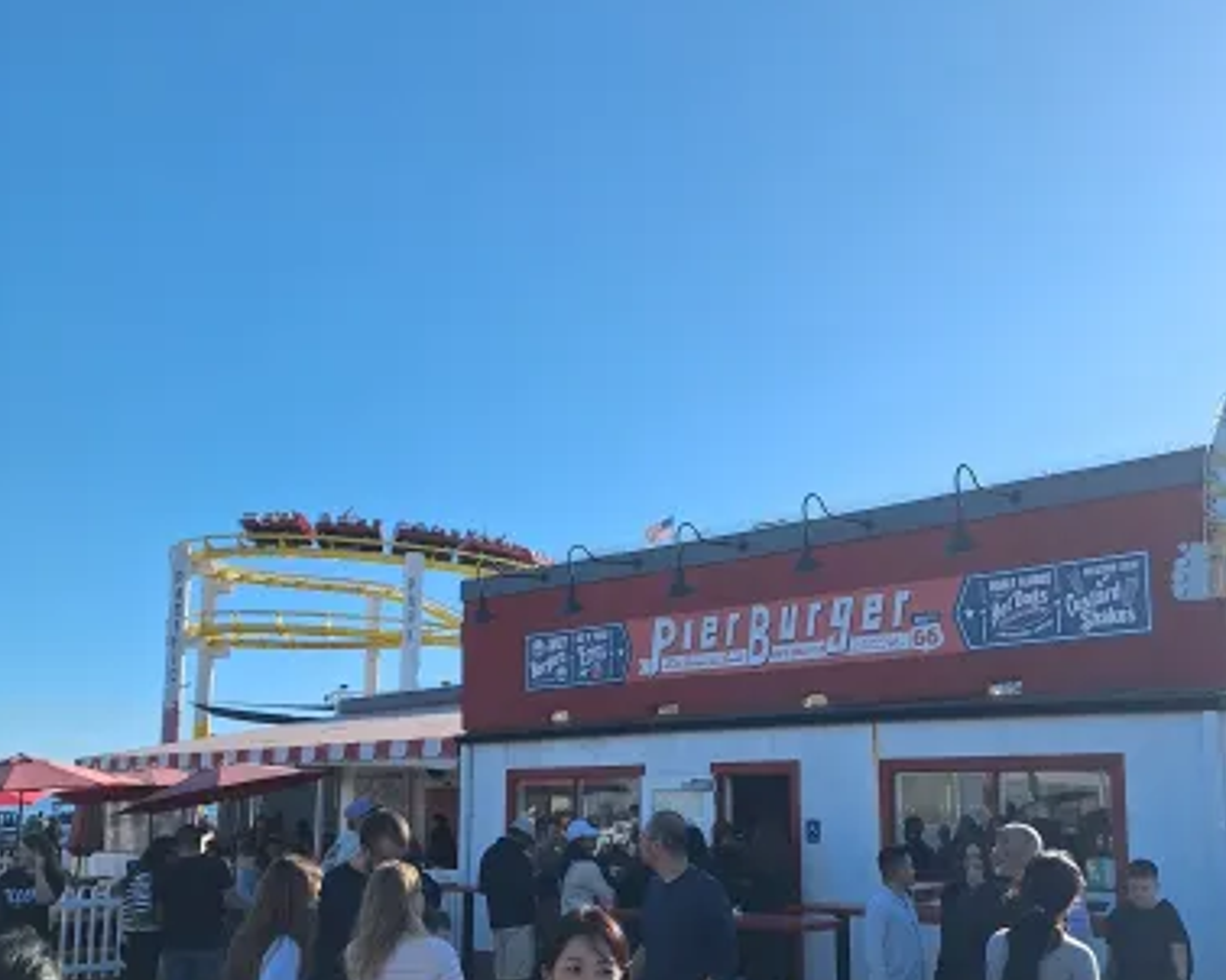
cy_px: 584
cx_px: 684
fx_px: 1378
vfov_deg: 39.0
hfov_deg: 47.9
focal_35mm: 38
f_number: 1.8
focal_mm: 5.54
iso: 40
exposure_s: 1/2890
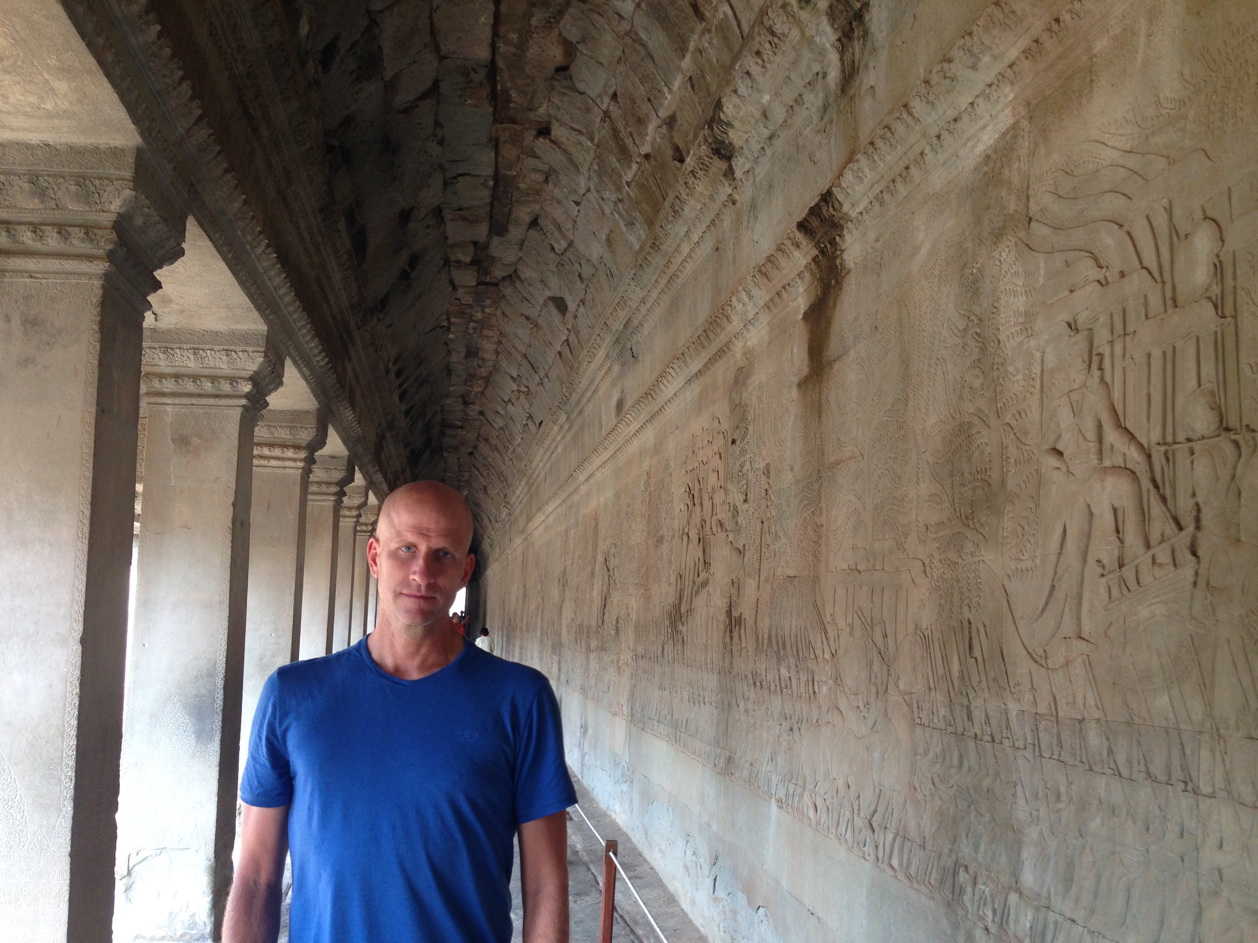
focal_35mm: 33
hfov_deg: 55.4
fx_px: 1199
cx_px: 629
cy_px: 472
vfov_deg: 42.9
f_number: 2.4
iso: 64
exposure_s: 1/60
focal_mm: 4.12
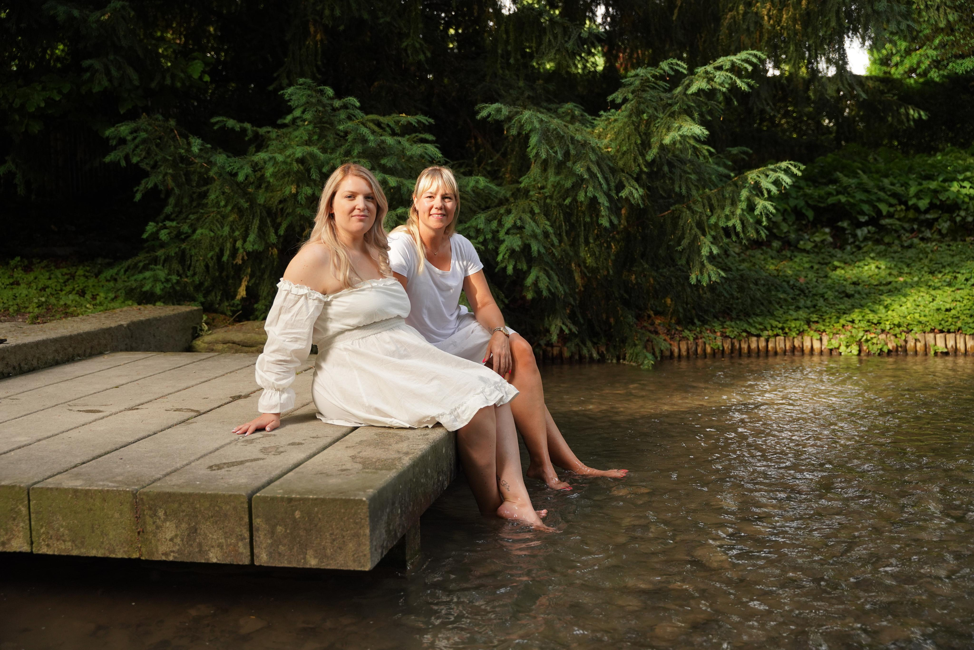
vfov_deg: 32.6
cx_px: 487
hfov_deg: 47.3
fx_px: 1112
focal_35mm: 41
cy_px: 325
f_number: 3.2
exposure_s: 1/200
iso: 640
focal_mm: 41.1
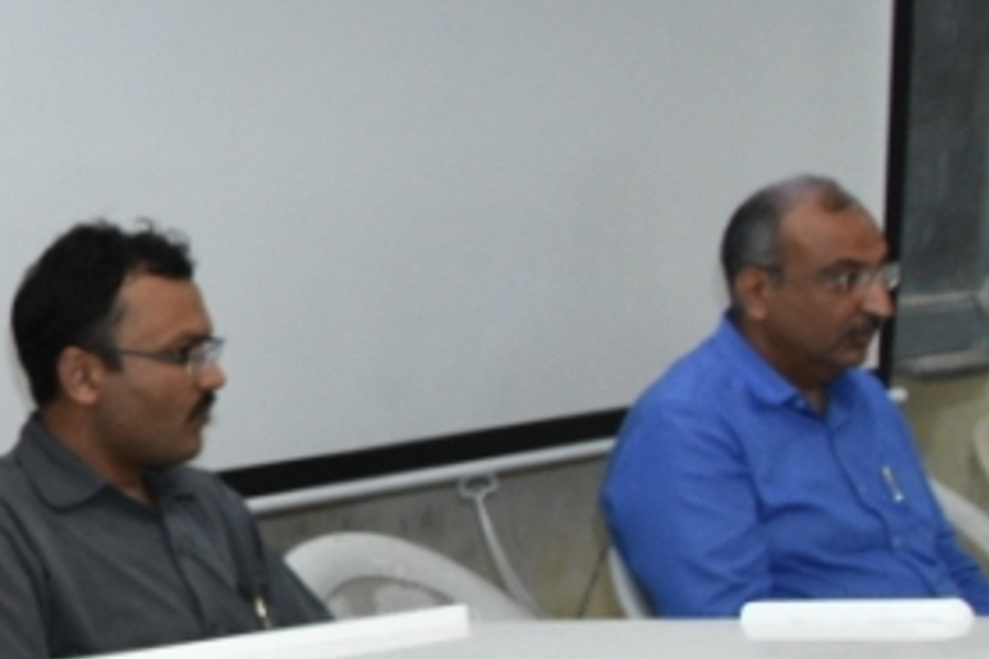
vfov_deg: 13.8
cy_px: 225
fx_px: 2720
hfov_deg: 18.0
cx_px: -571
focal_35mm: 99
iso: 1600
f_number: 5.6
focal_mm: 18
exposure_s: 1/80
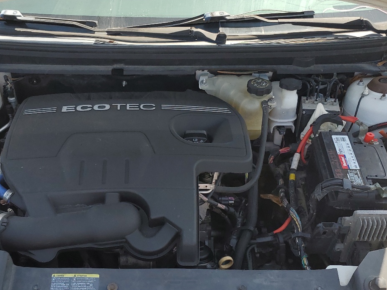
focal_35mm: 45
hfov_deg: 42.0
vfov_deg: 31.6
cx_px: 167
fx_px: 503
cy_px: 216
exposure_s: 1/1111
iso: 50
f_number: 1.5
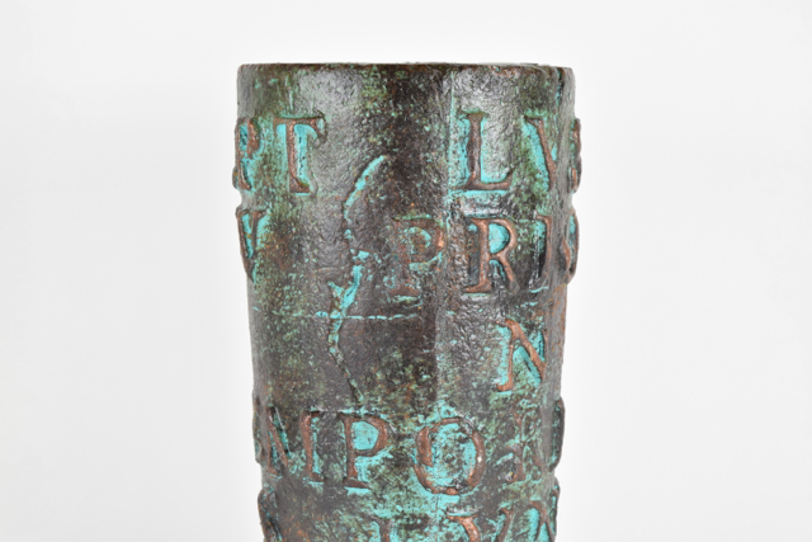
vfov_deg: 16.6
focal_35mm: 82
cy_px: 271
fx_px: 1861
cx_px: 406
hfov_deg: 24.6
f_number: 8
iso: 800
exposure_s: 1/125
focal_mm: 55
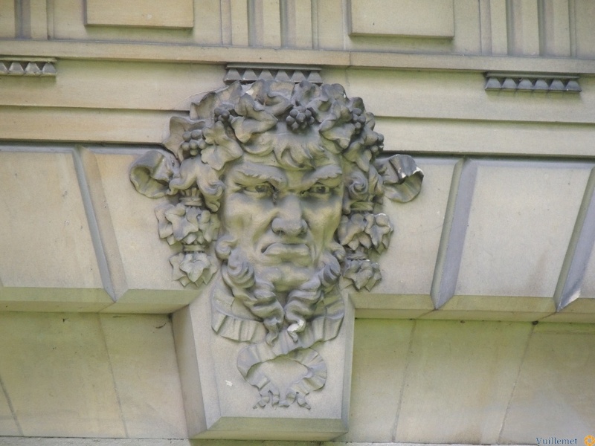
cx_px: 298
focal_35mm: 500
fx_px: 8594
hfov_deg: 4.0
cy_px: 223
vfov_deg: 3.0
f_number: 4.9
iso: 800
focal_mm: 89.1
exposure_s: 1/250
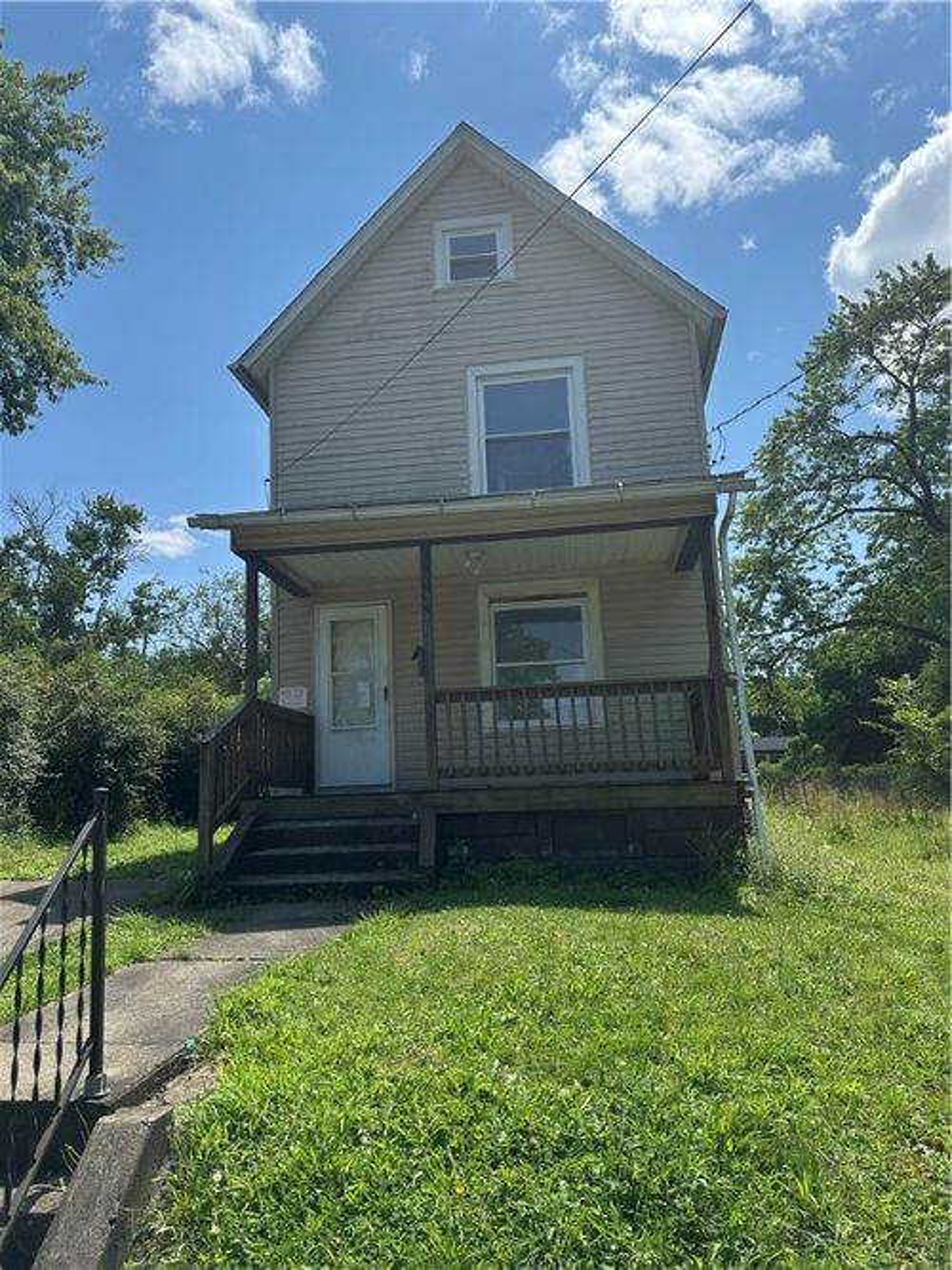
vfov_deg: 71.6
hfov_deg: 56.8
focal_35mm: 24
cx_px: 476
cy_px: 635
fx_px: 880
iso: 80
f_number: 1.78
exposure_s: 1/4762
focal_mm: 6.86
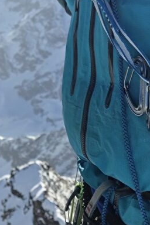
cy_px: -67
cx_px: -39
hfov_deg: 16.1
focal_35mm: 81
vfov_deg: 22.4
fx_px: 506
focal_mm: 6.3
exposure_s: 1/7944
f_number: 1.7
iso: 40
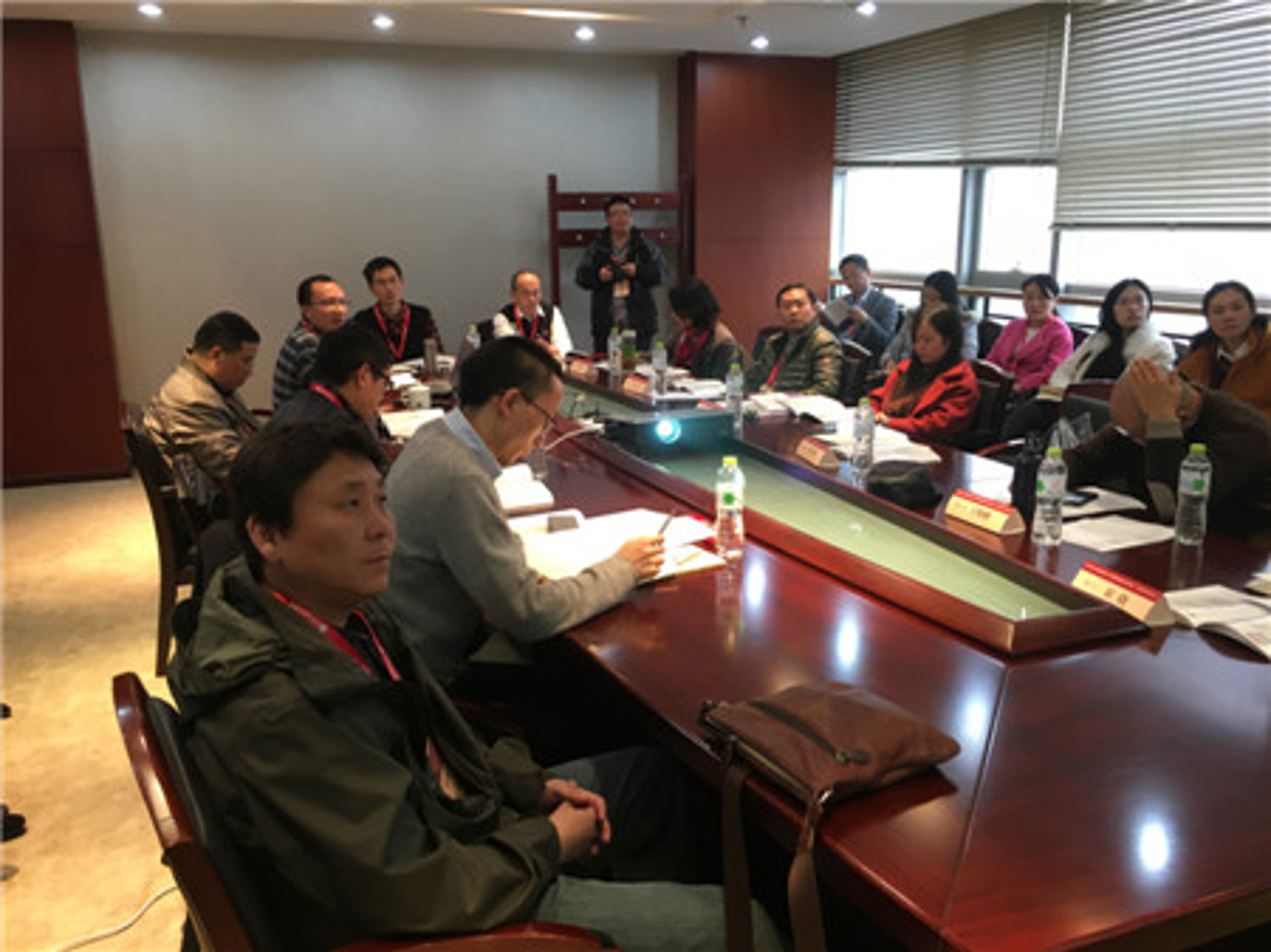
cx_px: 636
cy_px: 476
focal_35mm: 29
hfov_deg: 61.7
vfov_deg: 48.2
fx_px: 1064
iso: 100
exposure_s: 1/33
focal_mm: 4.15
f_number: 2.2
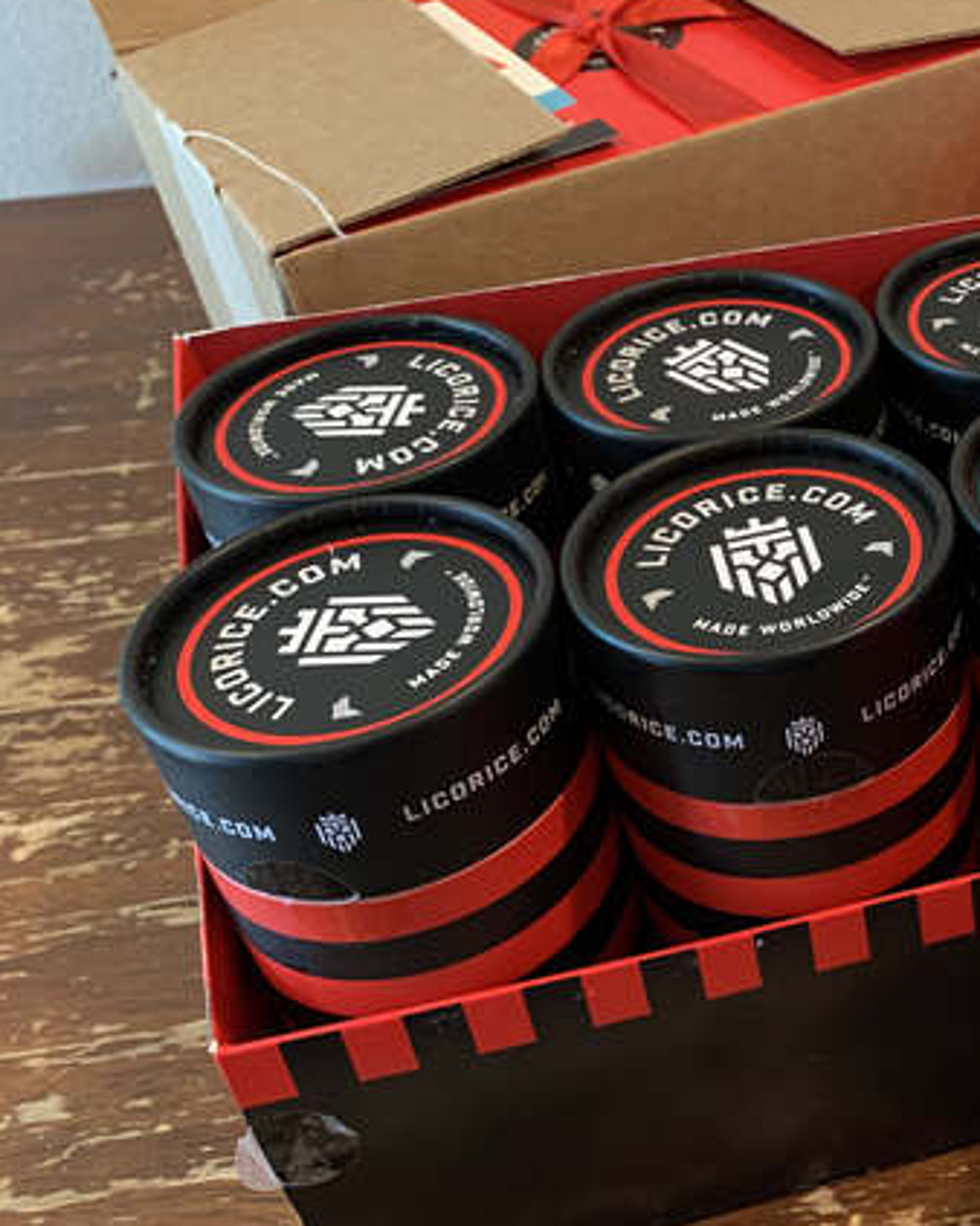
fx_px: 1633
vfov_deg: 41.2
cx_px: 1084
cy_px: 587
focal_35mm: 45
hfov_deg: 29.9
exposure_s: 1/60
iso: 320
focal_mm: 4.25
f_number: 1.8
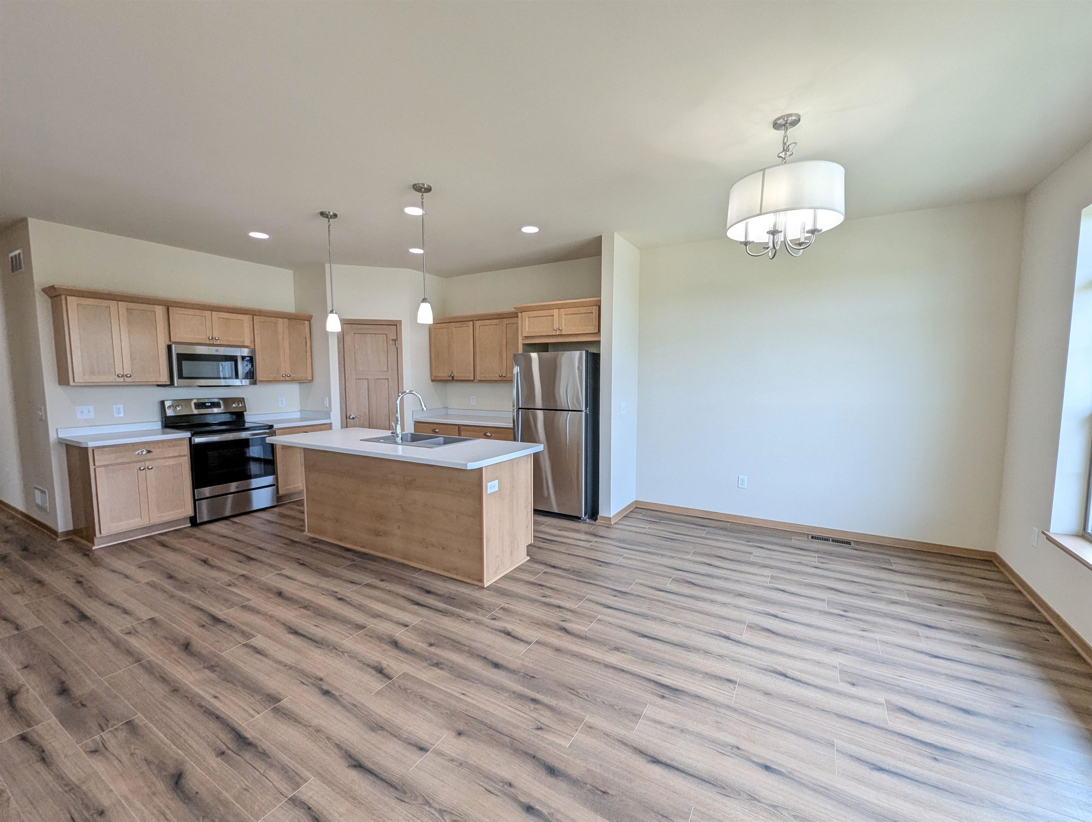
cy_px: 411
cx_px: 546
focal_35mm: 13
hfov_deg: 106.1
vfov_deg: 90.1
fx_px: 411
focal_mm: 1.95
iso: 58
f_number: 2.2
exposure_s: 1/60
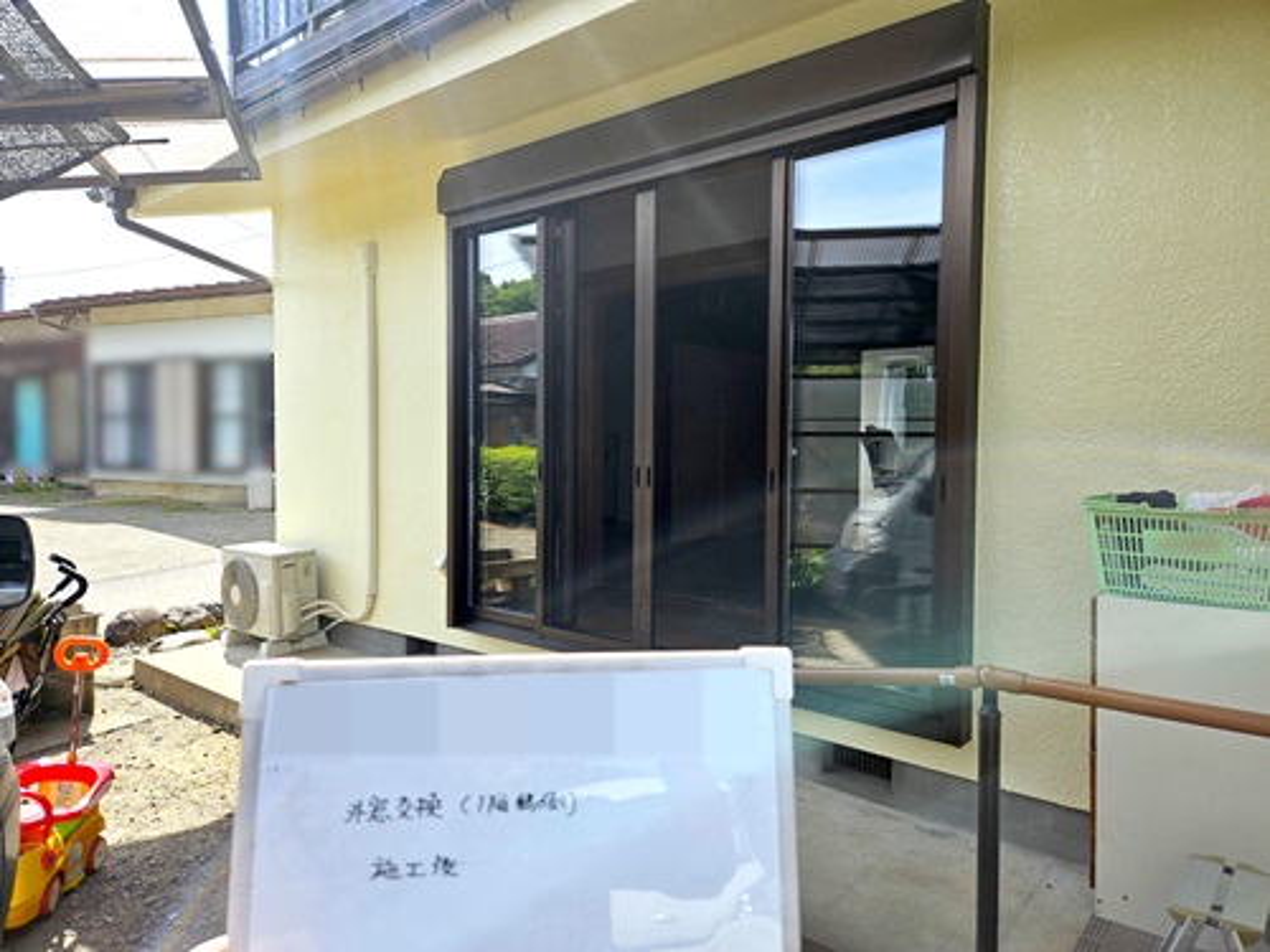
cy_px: 476
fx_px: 844
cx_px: 635
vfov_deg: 58.9
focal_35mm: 23
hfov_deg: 73.9
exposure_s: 1/1090
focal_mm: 5.4
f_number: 1.8
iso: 25
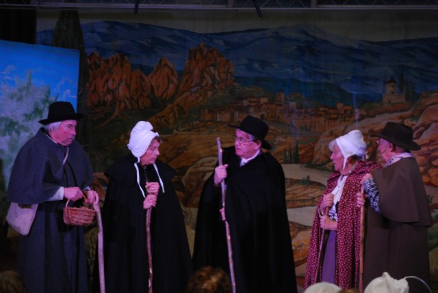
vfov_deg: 10.8
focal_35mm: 128
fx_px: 1554
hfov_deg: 16.0
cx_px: 219
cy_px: 146
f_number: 4.5
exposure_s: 1/80
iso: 800
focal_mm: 85
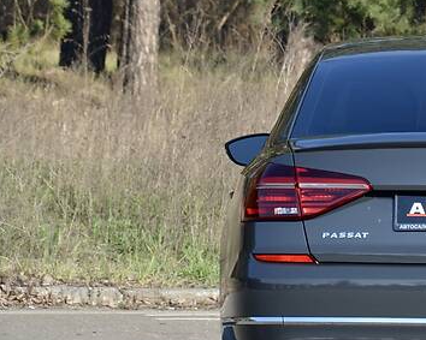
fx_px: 4198
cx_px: 478
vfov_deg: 4.6
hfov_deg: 5.8
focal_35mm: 333
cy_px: 169
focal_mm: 105
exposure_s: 1/250
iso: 180
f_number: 8
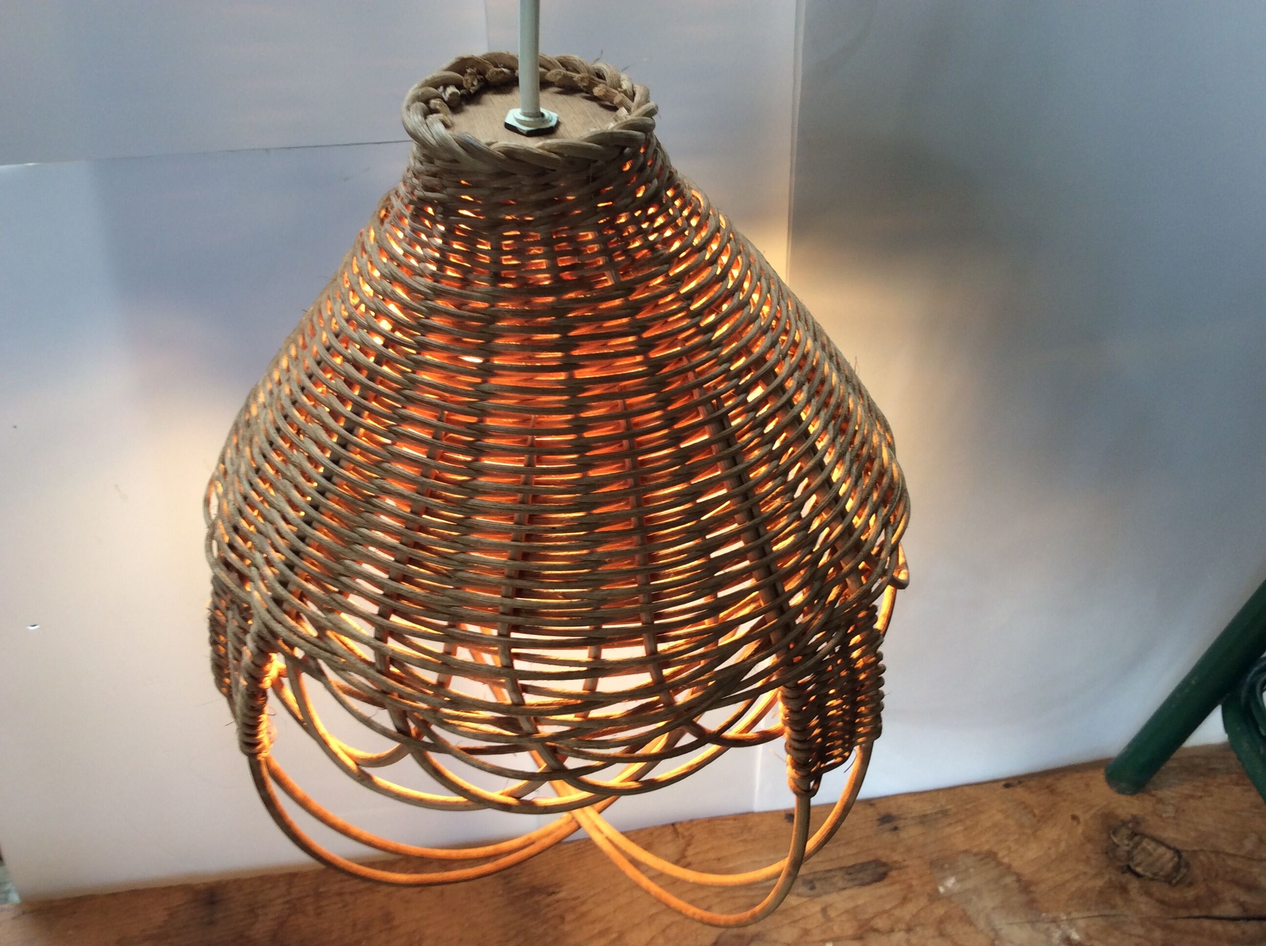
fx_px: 1169
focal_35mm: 32
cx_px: 633
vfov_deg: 44.1
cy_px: 473
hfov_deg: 56.9
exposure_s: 1/25
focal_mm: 3.3
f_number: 2.4
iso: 40
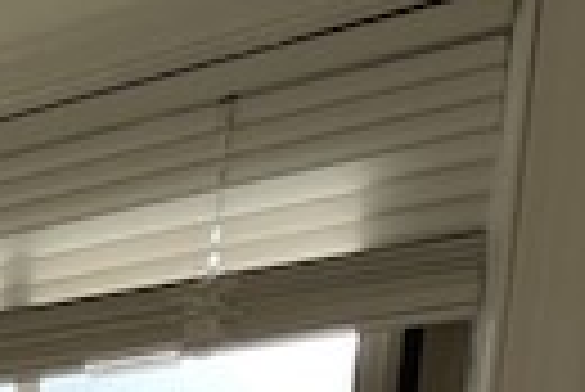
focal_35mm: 83
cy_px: 987
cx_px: -1035
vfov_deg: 12.4
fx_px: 1350
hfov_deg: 12.7
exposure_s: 1/935
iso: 32
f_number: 1.8
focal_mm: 1.57
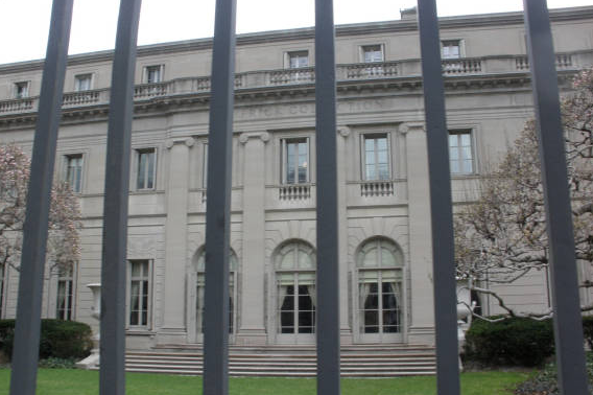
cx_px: 299
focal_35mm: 38
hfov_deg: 50.7
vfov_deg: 35.0
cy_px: 188
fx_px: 626
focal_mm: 6.3
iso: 64
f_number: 5.6
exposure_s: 1/50
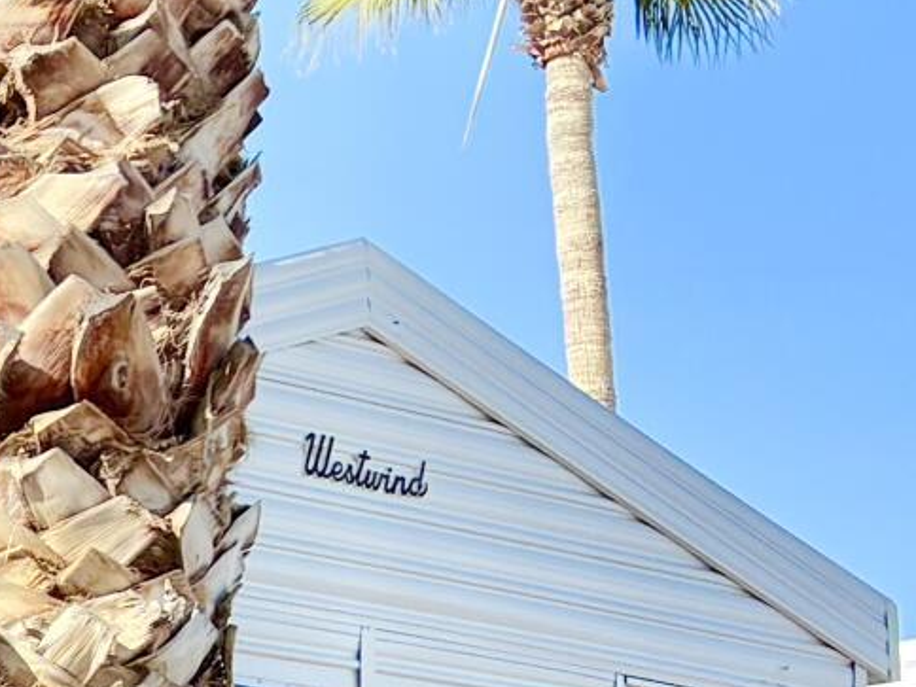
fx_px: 4260
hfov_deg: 10.0
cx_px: -1605
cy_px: 1139
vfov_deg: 8.9
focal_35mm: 161
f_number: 1.6
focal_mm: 5.96
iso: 50
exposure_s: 1/2208
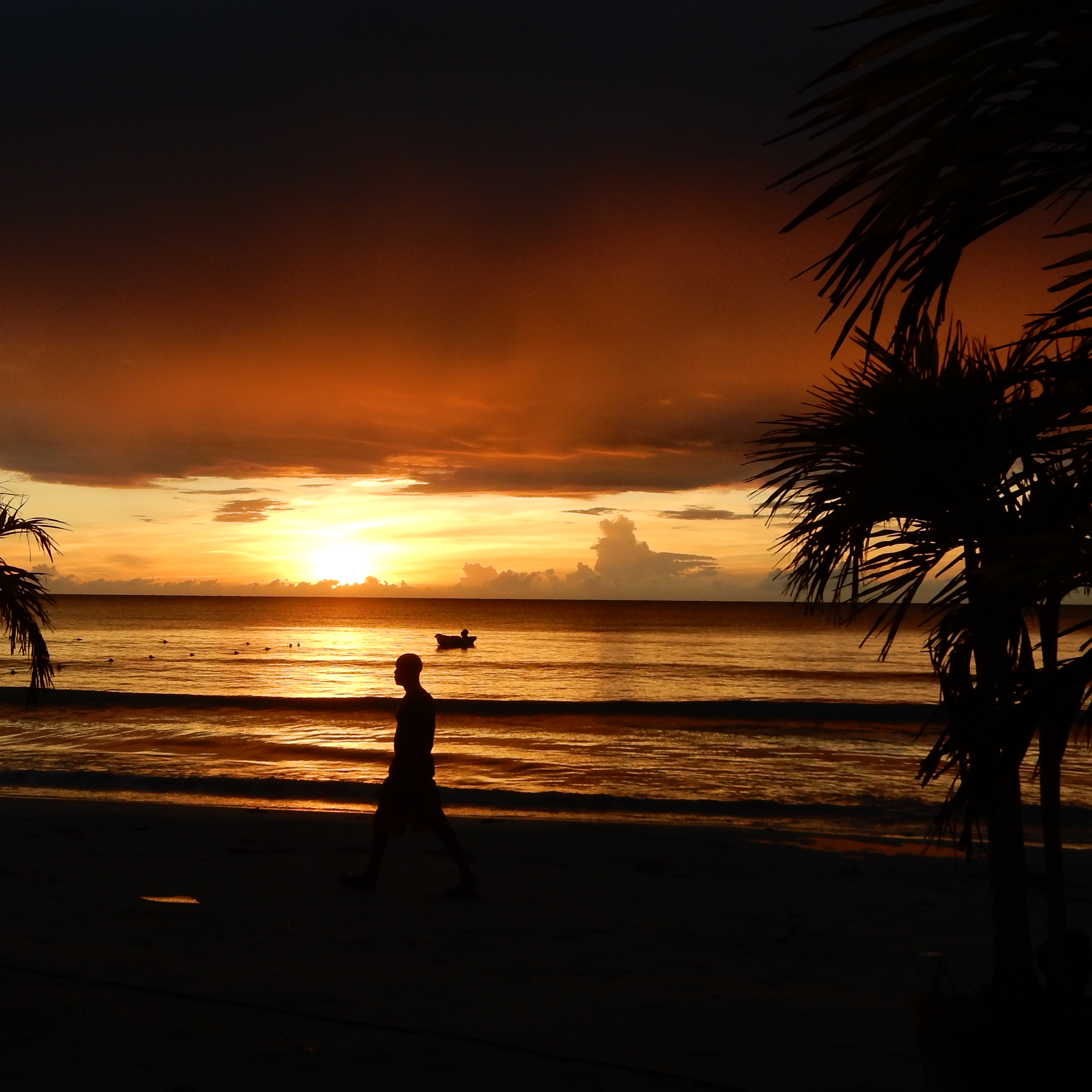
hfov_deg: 40.4
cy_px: 501
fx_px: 1463
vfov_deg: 40.9
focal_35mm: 41
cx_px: 366
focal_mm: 5.4
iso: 125
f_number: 4
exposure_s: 1/250
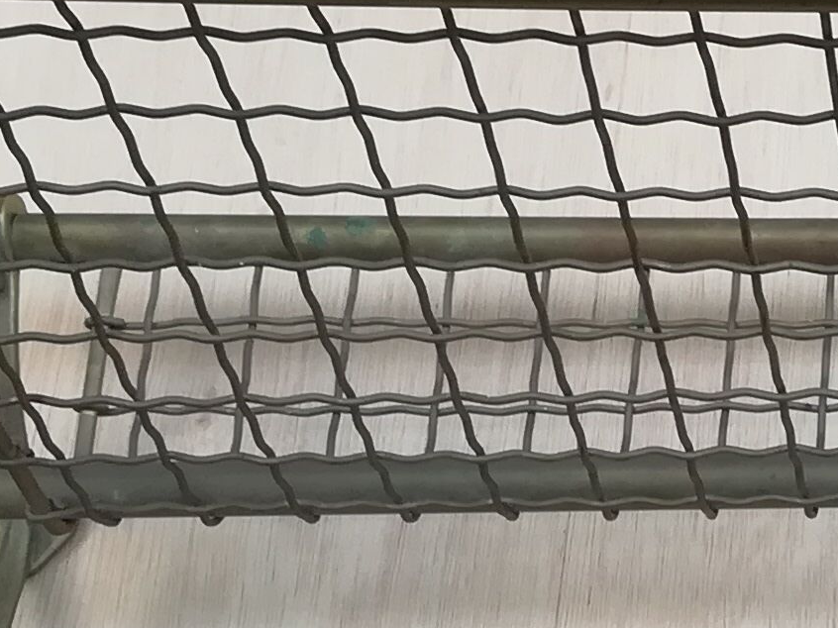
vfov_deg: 12.1
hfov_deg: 15.1
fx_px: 2953
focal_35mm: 122
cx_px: 1202
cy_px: 319
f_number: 2.2
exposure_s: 1/50
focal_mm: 3.83
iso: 80
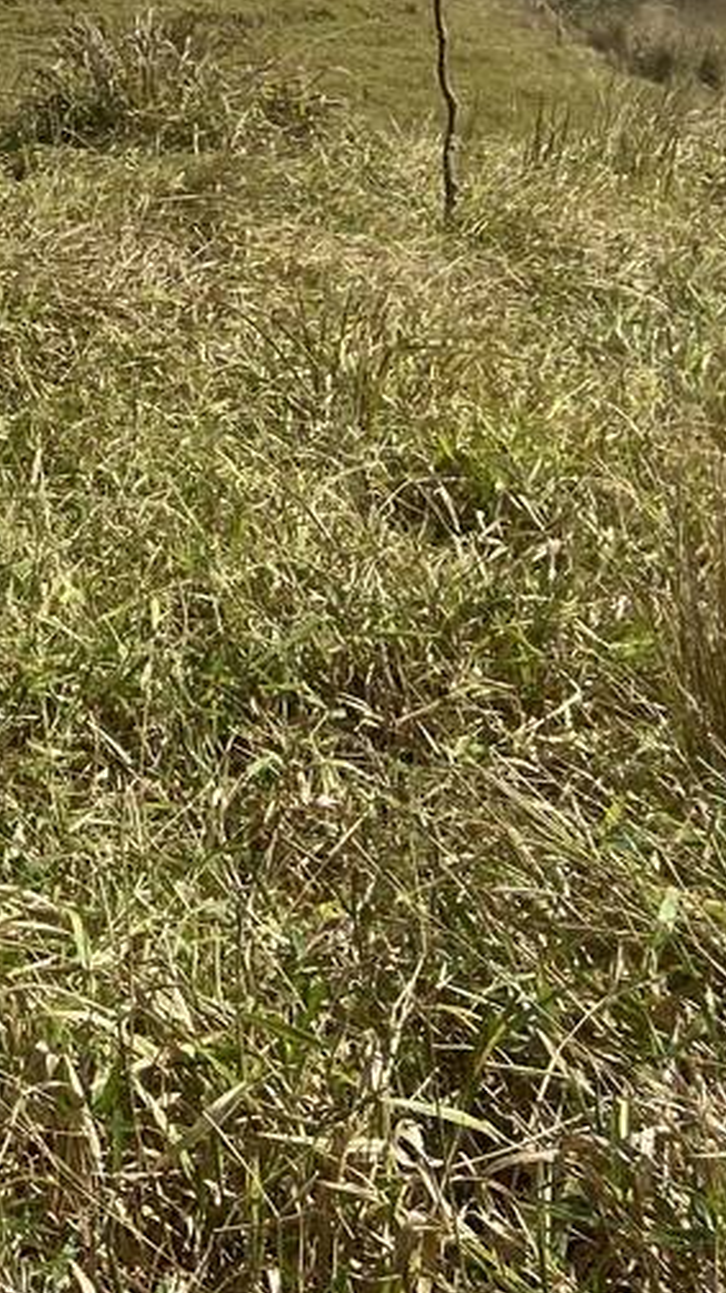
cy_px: 100
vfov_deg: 25.3
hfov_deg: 12.8
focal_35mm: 81
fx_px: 2776
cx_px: -762
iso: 32
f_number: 1.8
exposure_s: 1/2967
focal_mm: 4.25
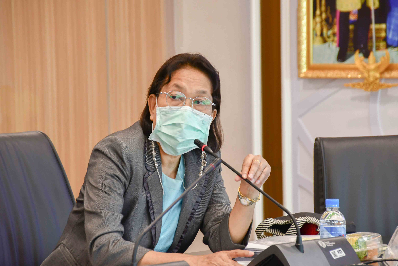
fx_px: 2432
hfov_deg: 9.4
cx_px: 203
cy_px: 142
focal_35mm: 220
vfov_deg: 6.2
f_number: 6
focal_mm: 130
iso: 1000
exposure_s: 1/60
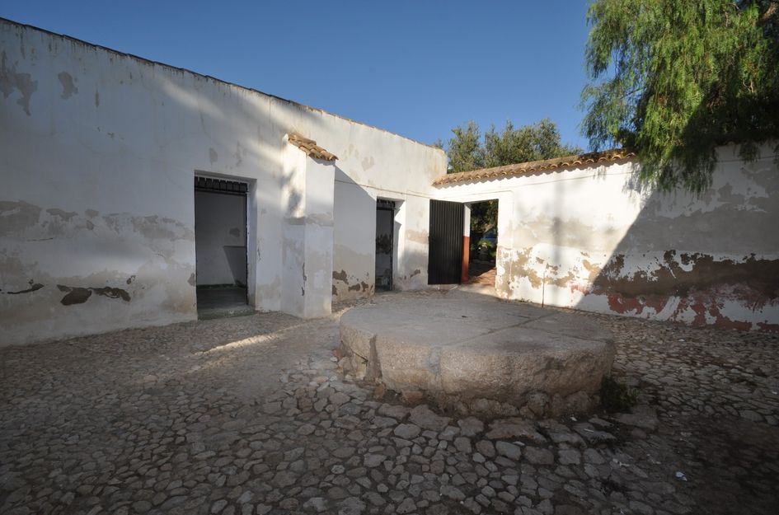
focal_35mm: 15
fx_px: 324
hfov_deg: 100.5
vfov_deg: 77.0
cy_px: 258
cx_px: 390
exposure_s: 1/200
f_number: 14
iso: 200
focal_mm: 10
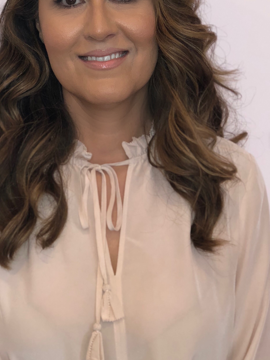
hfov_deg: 17.3
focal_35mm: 85
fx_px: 884
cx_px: 101
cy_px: 141
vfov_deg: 23.0
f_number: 2.4
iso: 80
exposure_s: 1/60
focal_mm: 6
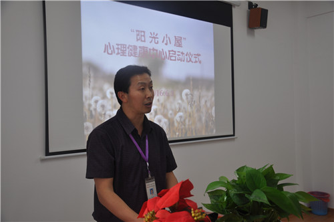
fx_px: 347
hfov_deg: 51.3
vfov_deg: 35.4
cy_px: 111
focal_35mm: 38
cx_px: 167
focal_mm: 25
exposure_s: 1/15
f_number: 4
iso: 200
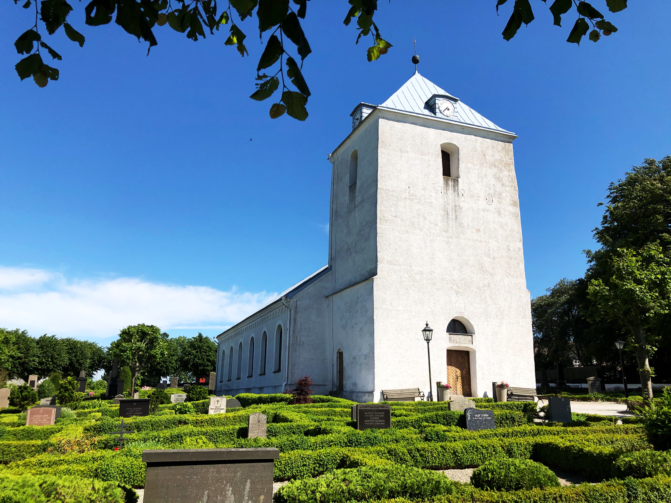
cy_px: 252
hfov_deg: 63.4
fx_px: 543
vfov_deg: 49.7
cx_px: 336
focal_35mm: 28
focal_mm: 3.99
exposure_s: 1/4367
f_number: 1.8
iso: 20
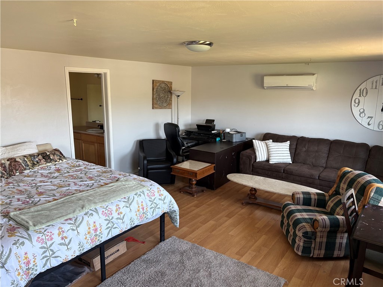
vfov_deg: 53.1
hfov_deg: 67.3
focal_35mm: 26
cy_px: 144
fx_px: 288
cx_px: 192
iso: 125
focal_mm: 5.96
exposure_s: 1/100
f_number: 1.6
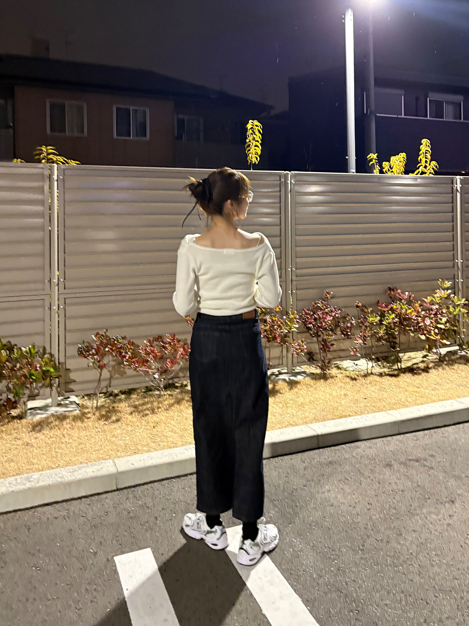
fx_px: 470
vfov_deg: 67.3
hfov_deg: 53.1
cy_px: 313
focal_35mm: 26
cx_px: 234
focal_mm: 5.96
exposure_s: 1/40
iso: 400
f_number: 1.6
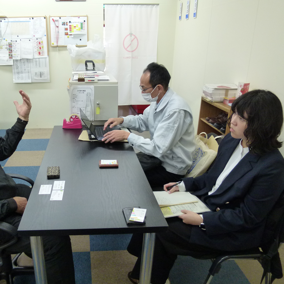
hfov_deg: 54.5
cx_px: 95
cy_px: 142
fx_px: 269
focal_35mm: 29
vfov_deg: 55.6
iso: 200
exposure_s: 1/60
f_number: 2.2
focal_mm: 4.3
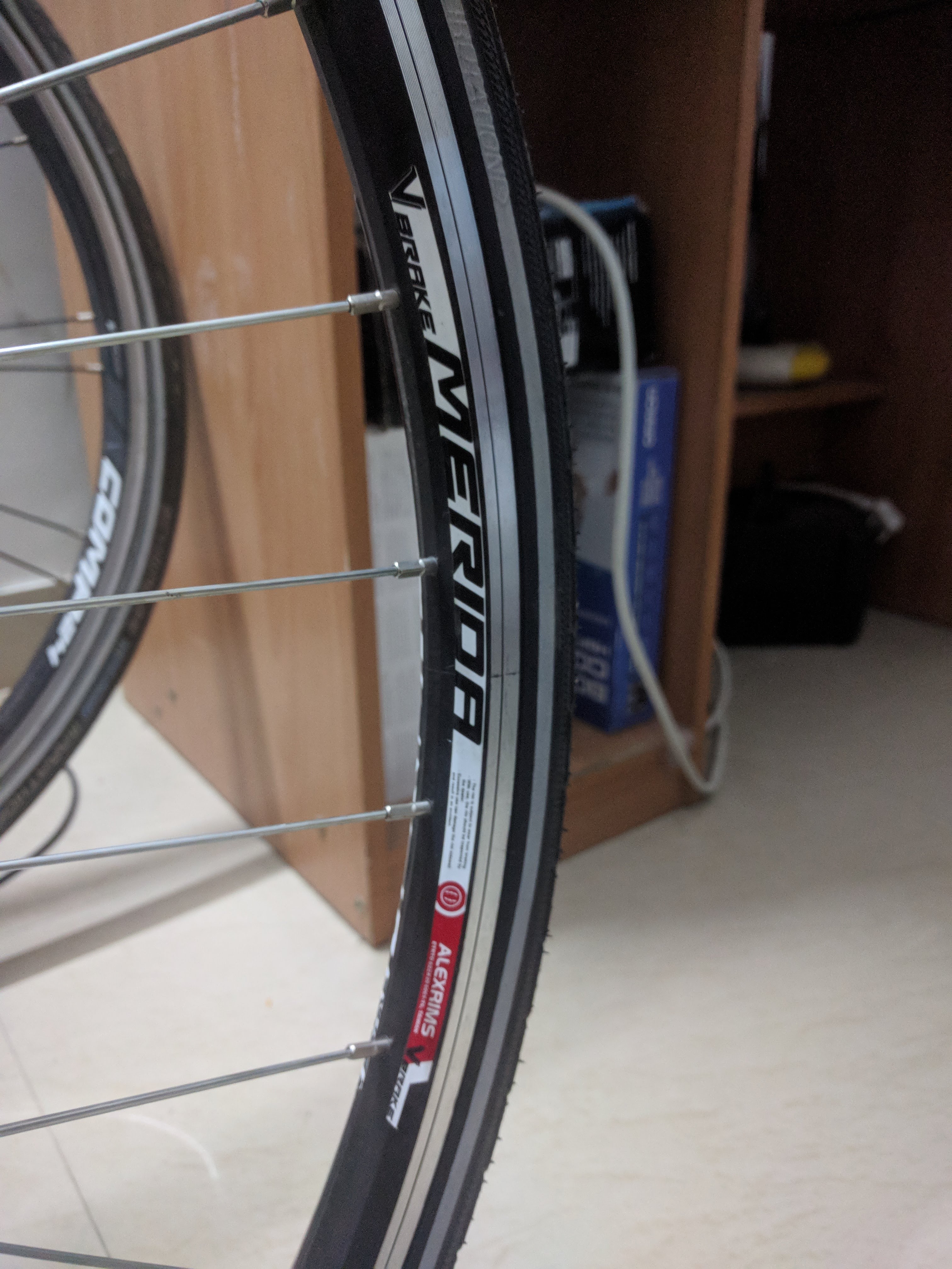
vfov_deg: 67.3
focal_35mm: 26
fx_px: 953
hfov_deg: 53.1
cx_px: 476
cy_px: 634
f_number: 2
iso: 1103
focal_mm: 4.67
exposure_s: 1/23.5
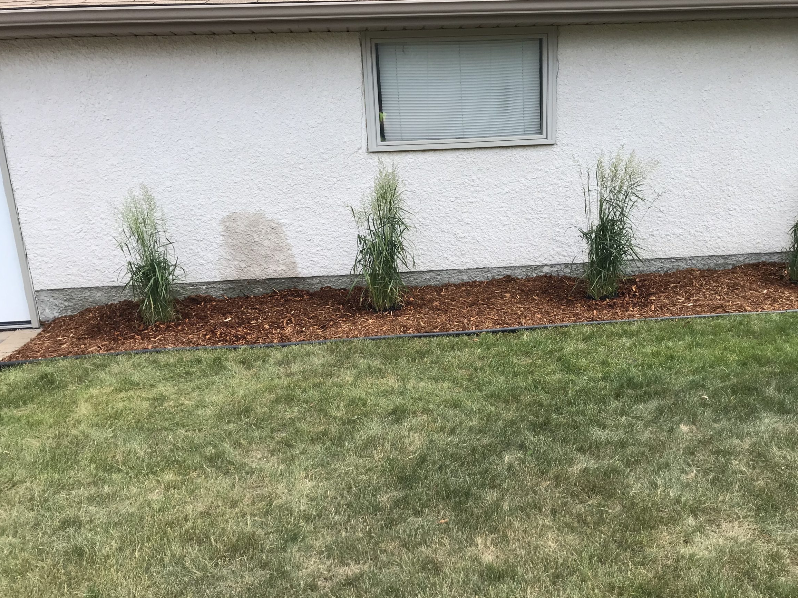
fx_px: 715
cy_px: 318
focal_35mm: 31
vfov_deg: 45.4
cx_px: 433
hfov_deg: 58.3
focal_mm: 3.99
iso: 20
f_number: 1.8
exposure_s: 1/948
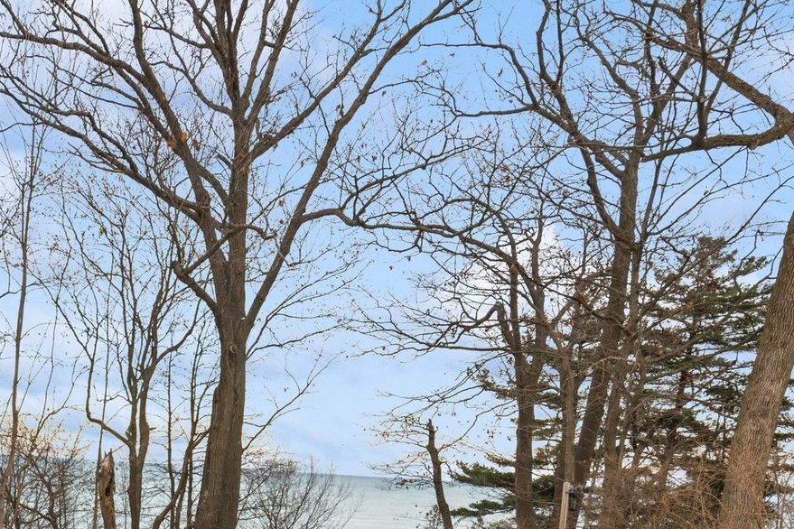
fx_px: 792
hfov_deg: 48.6
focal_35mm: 36
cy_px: 408
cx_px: 106
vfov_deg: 36.0
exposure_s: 1/80
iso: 200
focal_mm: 13
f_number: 9
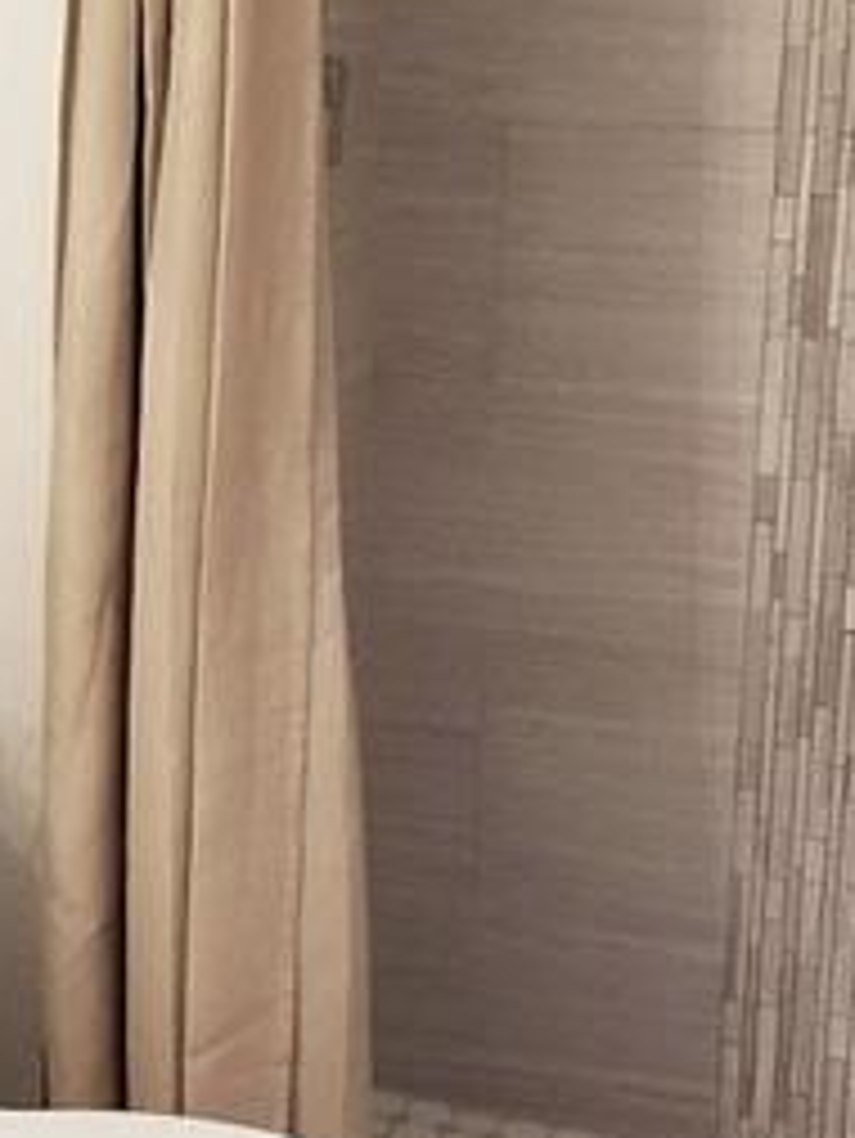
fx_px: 2599
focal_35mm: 79
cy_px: 486
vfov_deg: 24.7
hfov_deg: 18.7
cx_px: 450
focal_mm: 4.3
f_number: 1.7
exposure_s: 1/30
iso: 200
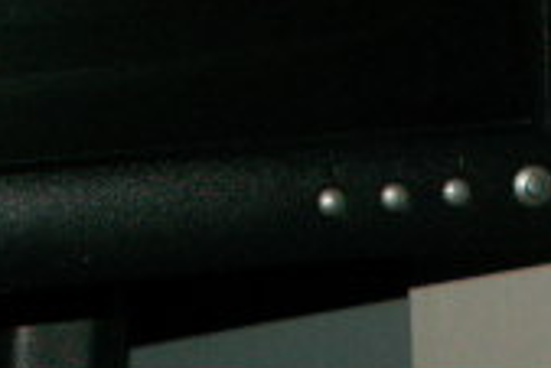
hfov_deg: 14.0
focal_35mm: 138
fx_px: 2114
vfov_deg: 9.9
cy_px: 384
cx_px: 818
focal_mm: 5.86
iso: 160
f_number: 3.2
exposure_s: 1/40
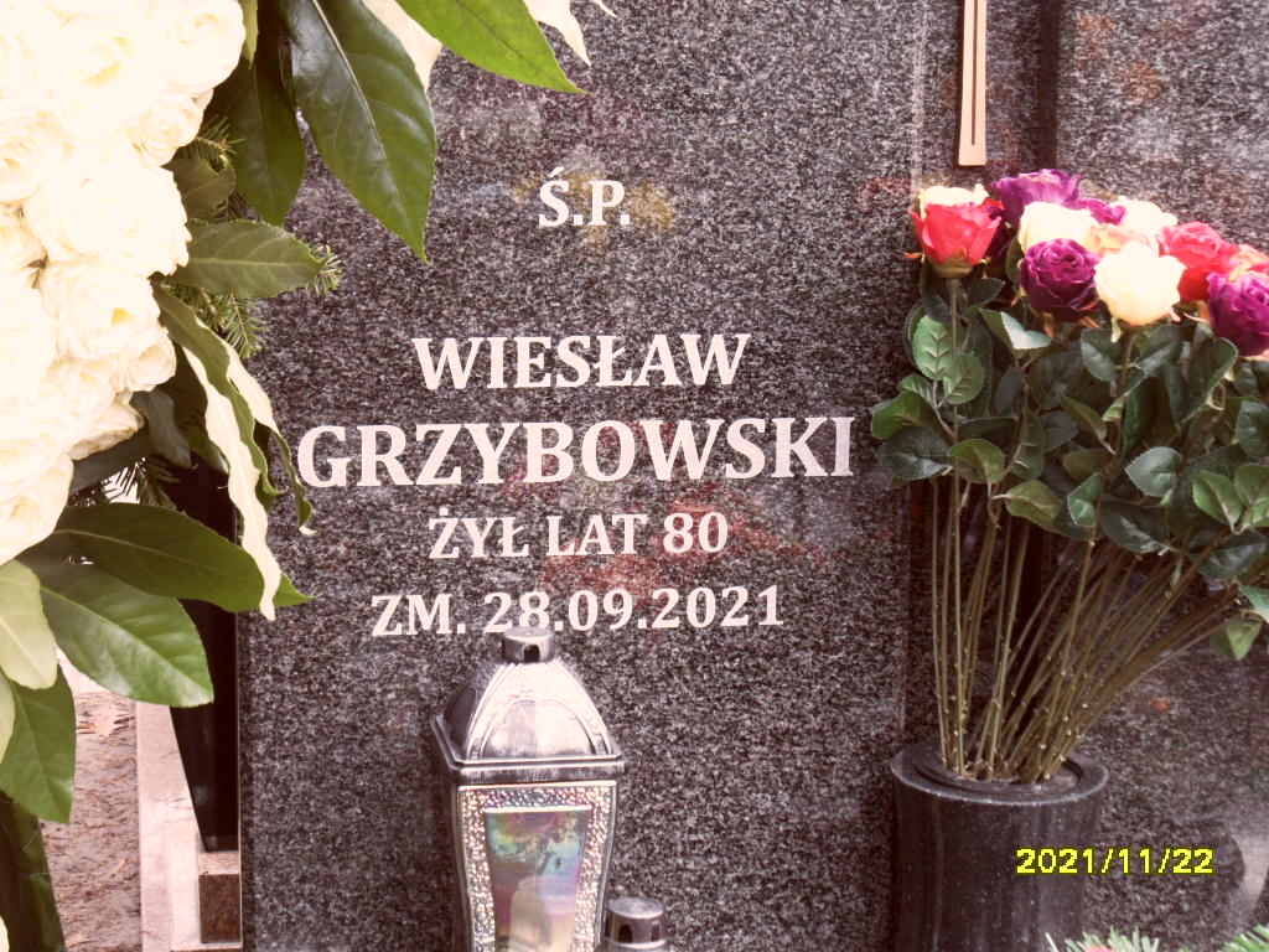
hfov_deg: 24.4
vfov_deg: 18.4
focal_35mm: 80
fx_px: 2933
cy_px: 476
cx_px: 634
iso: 160
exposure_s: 1/45
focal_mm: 13.2
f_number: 4.2
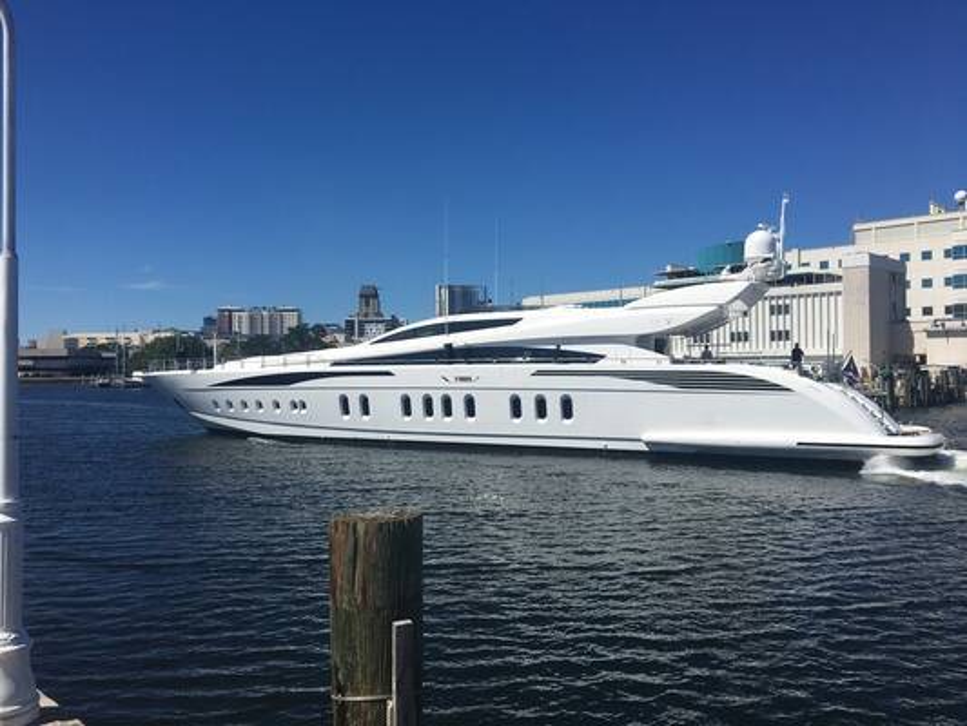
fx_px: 810
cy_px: 363
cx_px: 484
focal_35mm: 29
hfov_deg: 61.6
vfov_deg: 48.2
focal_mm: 4.15
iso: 25
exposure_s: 1/3663
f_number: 2.2
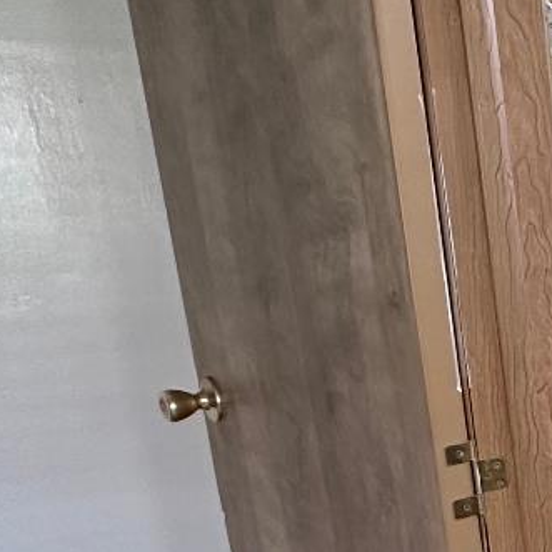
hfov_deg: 19.3
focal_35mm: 56
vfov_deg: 30.2
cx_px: 1081
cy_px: 389
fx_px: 1010
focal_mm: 2.22
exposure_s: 1/60
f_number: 2.2
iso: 250
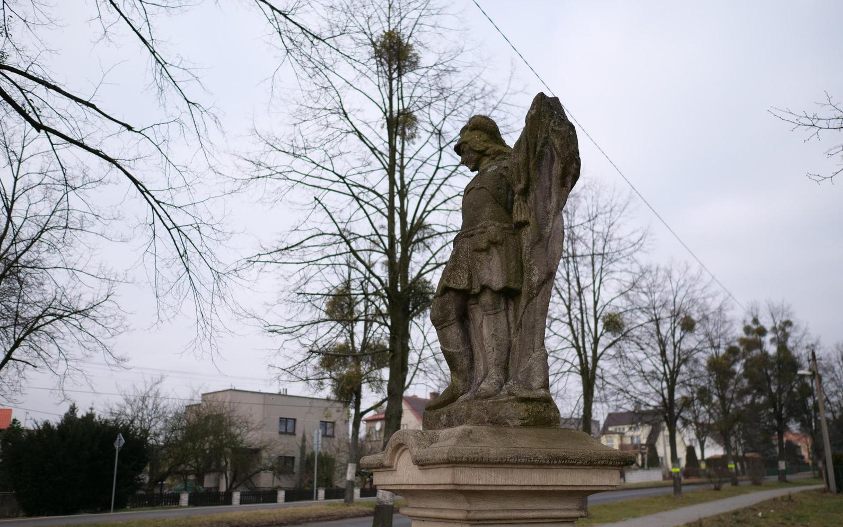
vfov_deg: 39.4
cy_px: 284
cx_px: 419
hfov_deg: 59.6
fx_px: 735
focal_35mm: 32
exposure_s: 1/3200
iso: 200
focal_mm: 15
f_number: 1.7
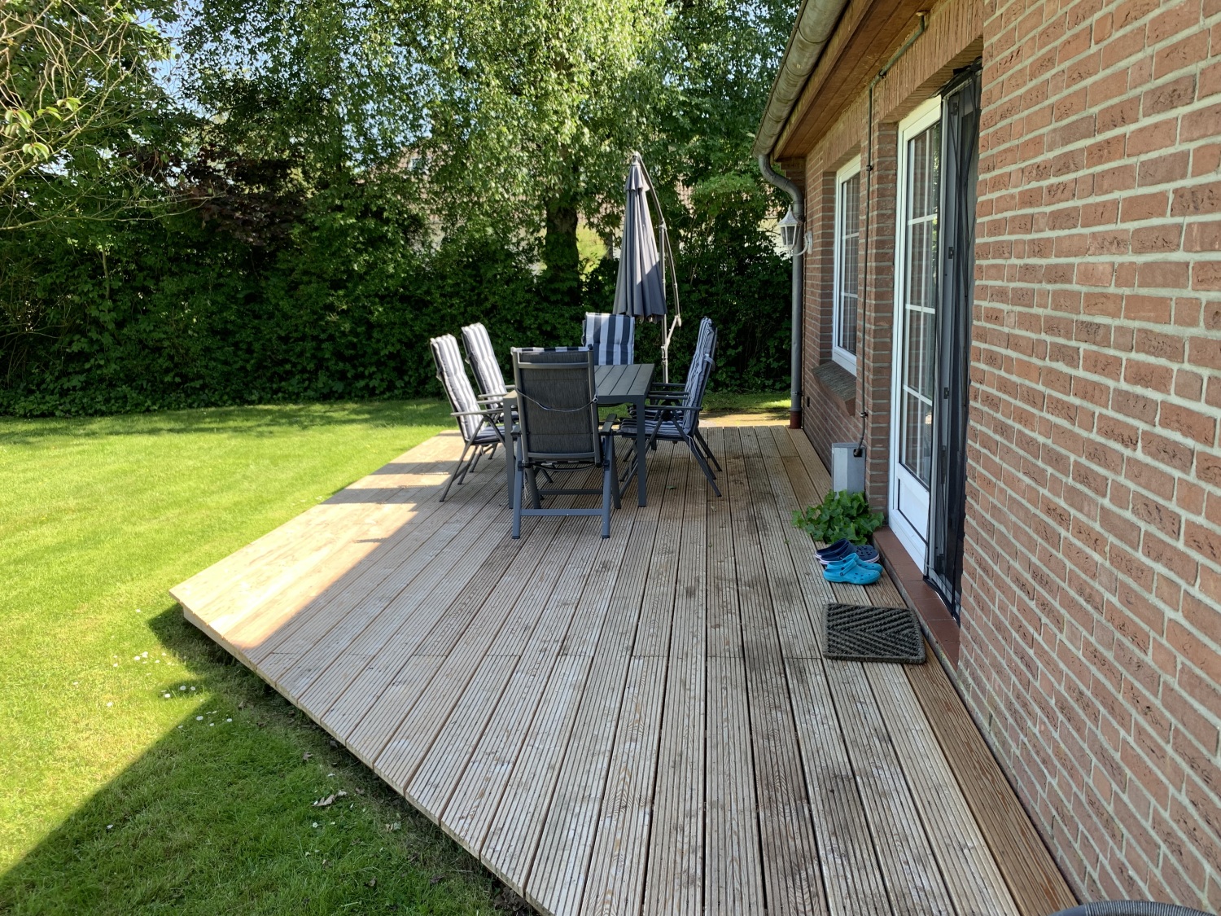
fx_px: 917
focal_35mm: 26
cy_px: 458
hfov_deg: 67.3
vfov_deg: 53.1
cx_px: 610
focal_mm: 4.25
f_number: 1.8
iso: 25
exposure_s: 1/216
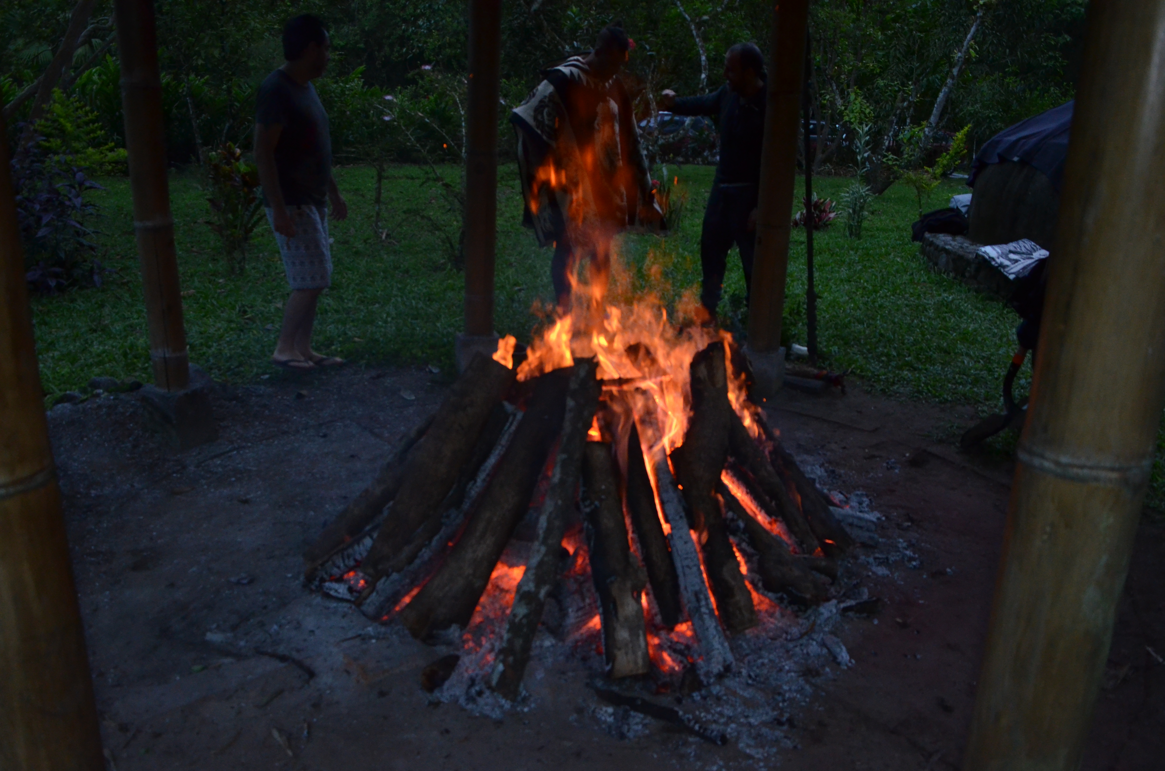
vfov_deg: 47.7
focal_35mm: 27
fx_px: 872
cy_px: 386
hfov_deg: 67.5
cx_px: 582
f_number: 5
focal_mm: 18
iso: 1600
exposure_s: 1/160
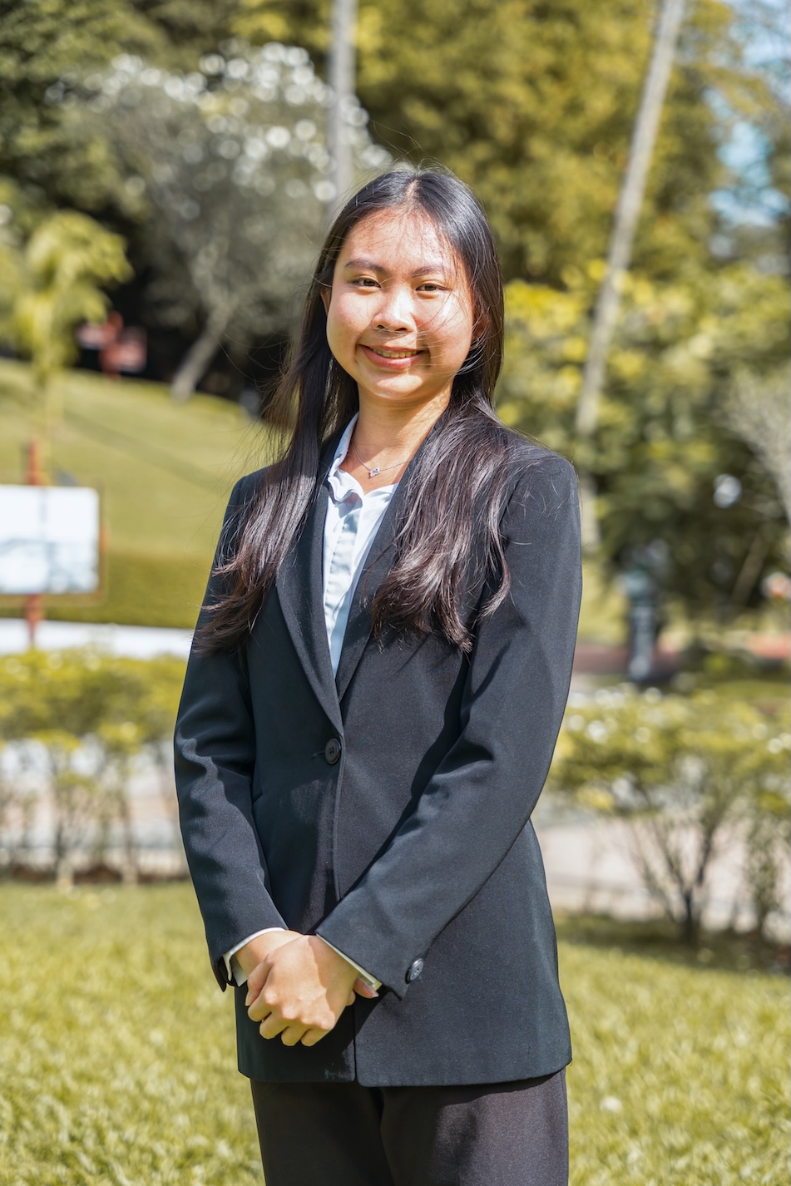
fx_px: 2306
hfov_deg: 19.5
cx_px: 396
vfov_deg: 28.8
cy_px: 593
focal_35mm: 70
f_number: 2.8
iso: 100
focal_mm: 70
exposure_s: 1/500
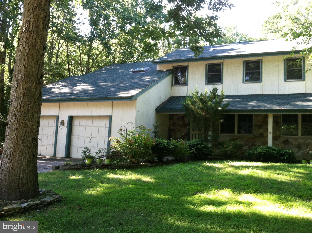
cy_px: 116
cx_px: 156
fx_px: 315
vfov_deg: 40.6
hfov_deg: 52.7
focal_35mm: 35
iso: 100
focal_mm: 3.85
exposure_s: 1/60
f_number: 2.8
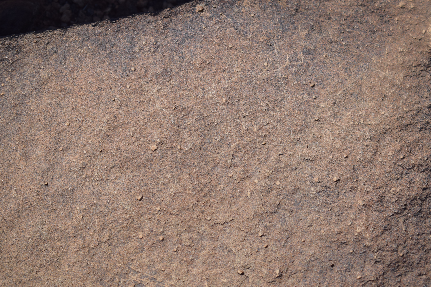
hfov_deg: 24.6
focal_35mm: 82
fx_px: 988
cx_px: 216
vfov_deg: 16.6
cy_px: 144
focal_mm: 55
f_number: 5.6
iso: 200
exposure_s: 1/1000
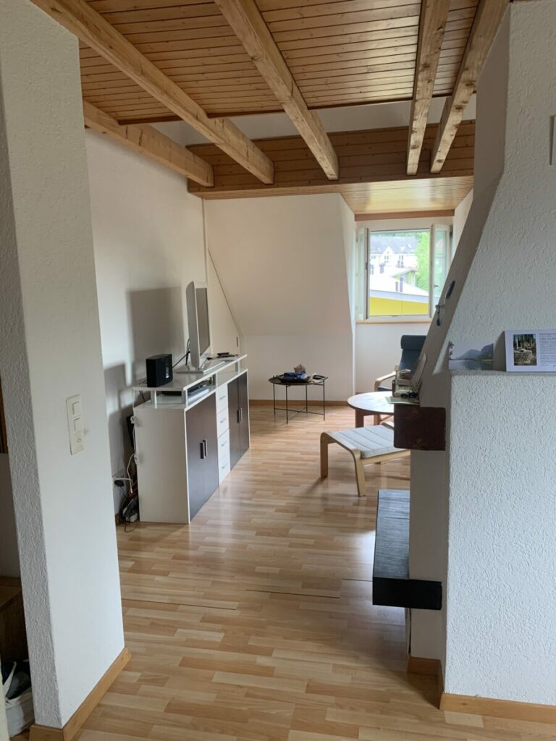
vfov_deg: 67.3
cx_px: 278
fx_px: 557
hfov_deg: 53.1
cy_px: 370
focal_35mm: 26
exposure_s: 1/114
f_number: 1.8
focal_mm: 4.25
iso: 100
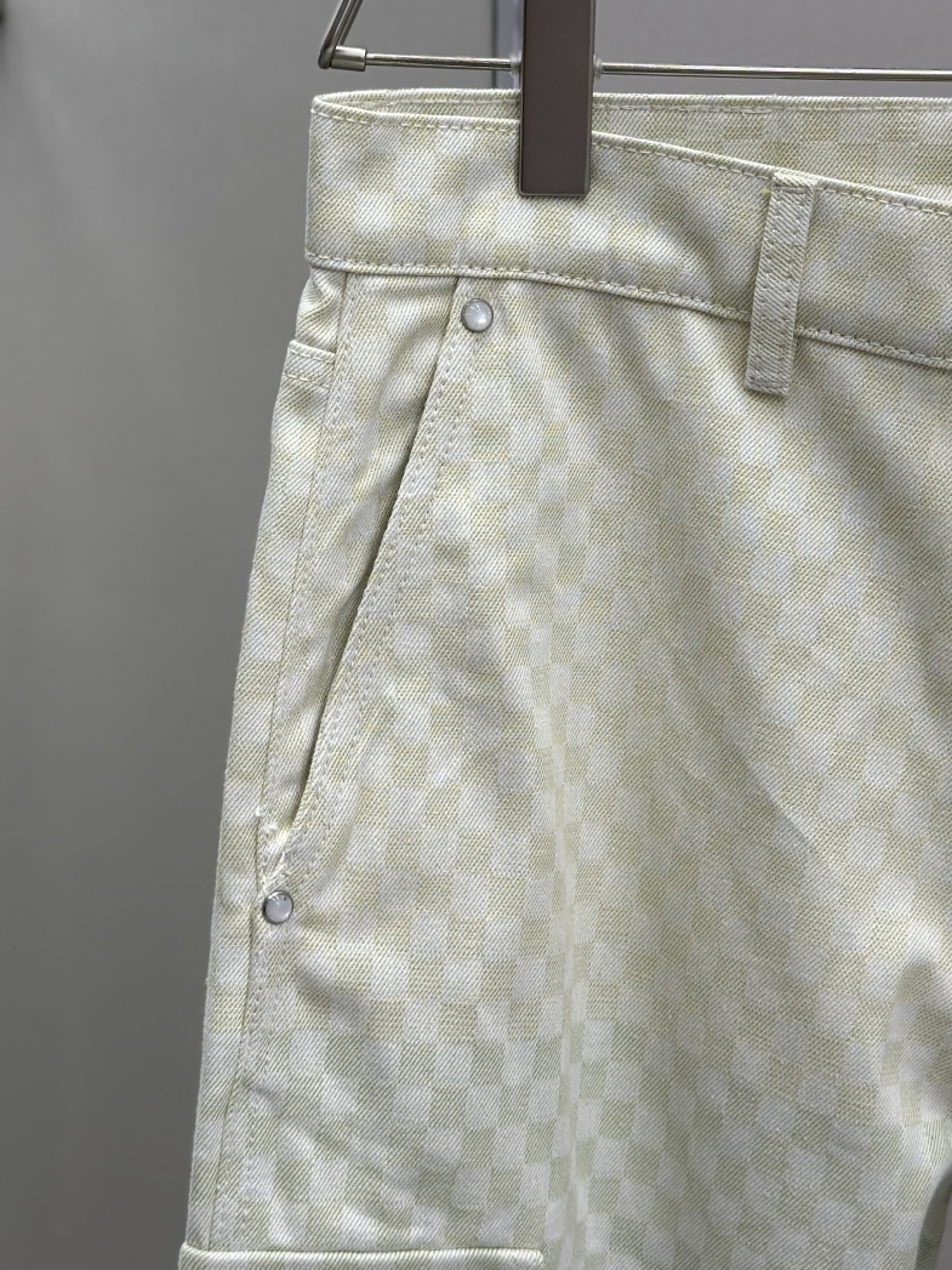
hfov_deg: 22.2
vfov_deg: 29.3
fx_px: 2421
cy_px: 509
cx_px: 372
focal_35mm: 66
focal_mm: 6.86
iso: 80
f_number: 1.78
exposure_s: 1/375
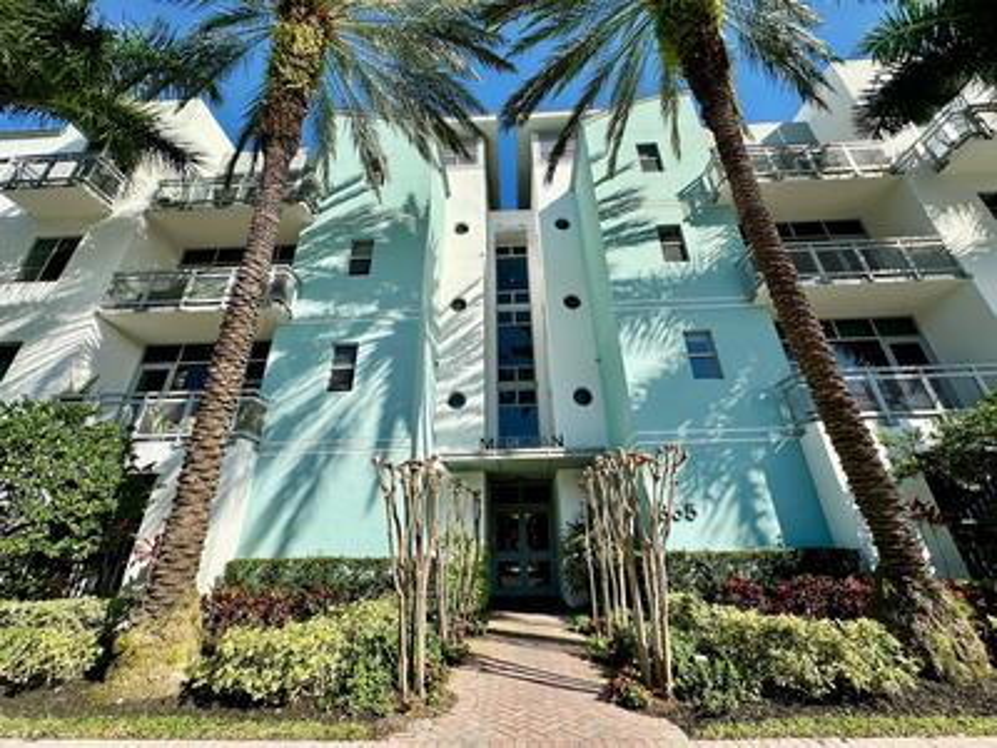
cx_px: 498
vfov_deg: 85.7
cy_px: 374
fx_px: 403
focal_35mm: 14
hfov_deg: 102.1
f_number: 2.2
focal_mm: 2.22
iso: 50
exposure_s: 1/1825
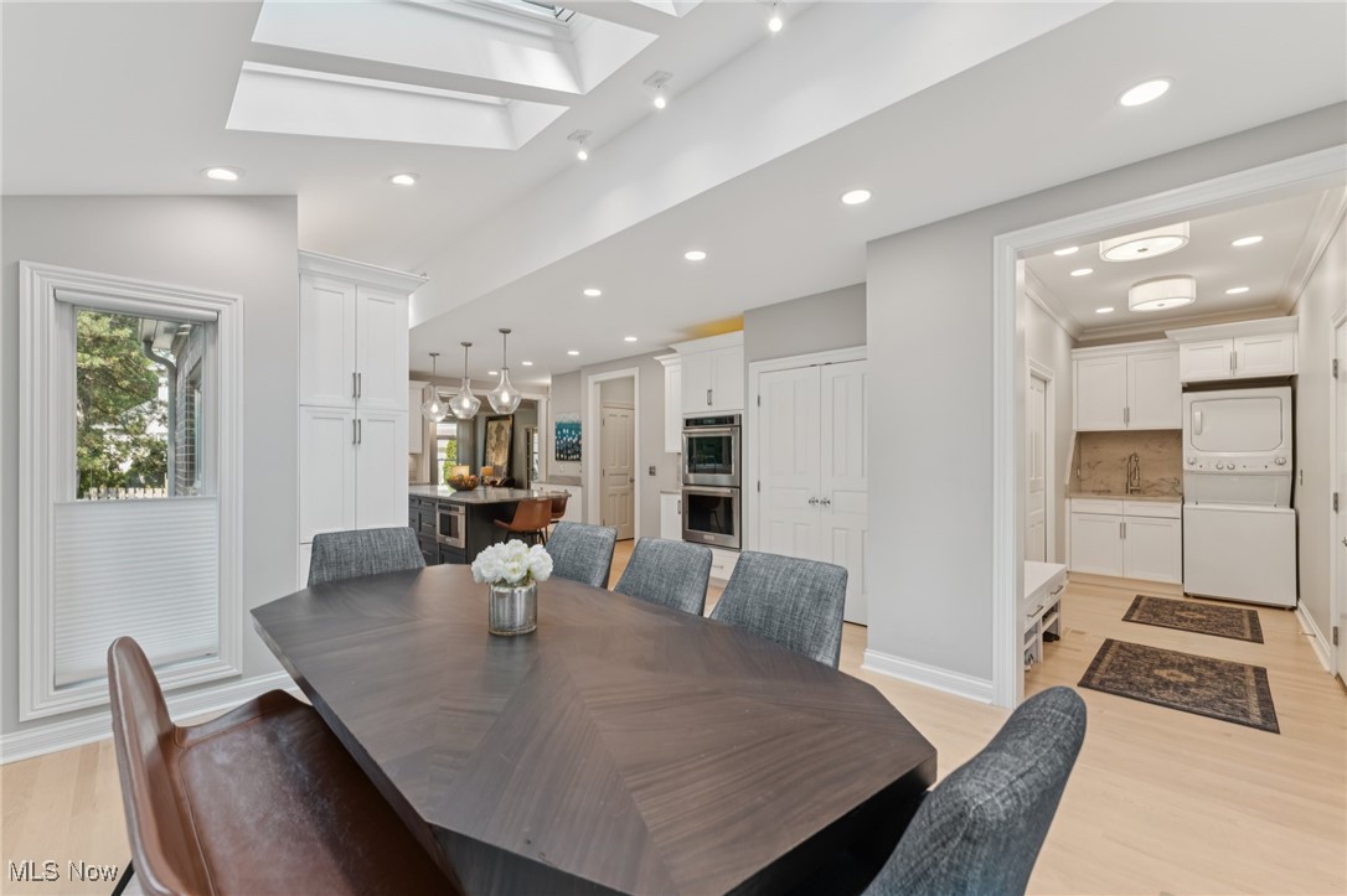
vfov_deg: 81.2
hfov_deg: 104.3
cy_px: 448
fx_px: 524
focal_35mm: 14
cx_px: 674
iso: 200
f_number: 5.6
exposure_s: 1/40
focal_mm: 14
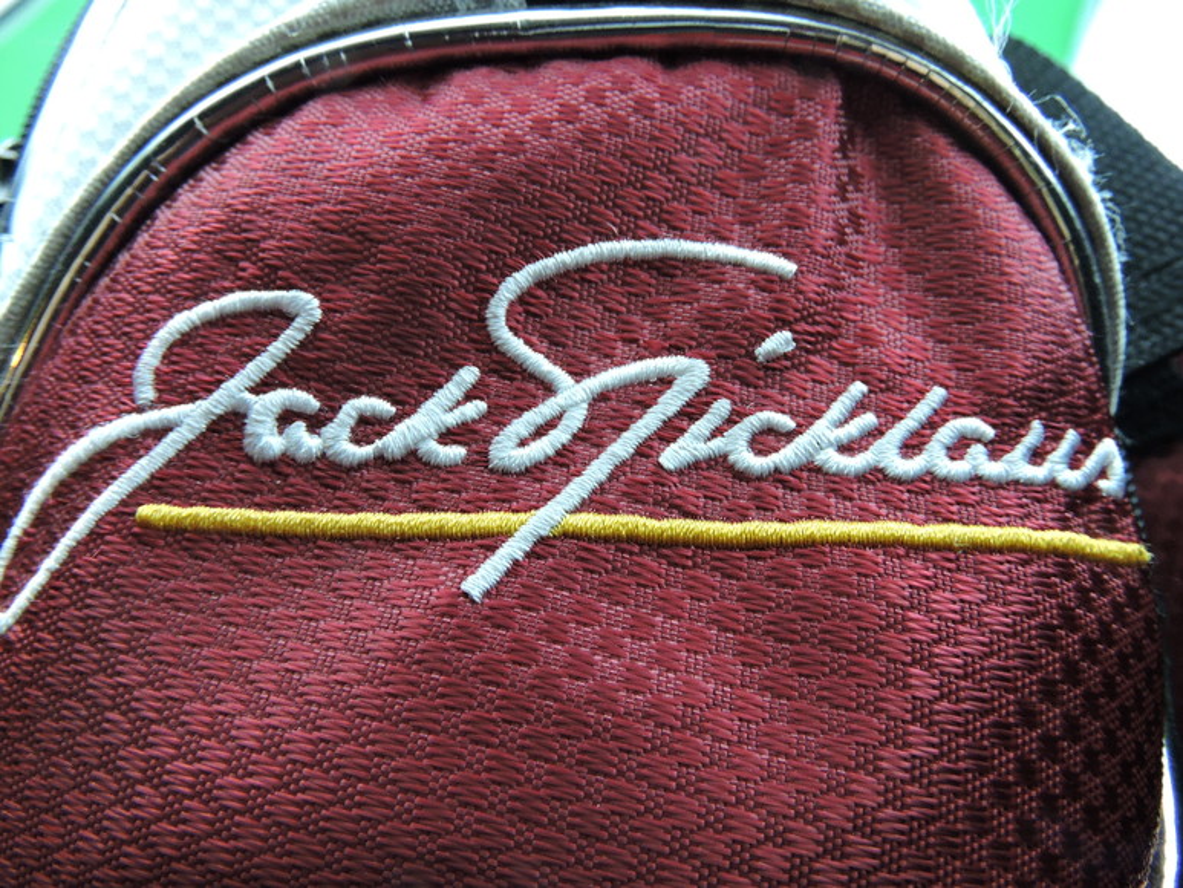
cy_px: 444
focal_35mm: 30
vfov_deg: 46.8
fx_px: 1025
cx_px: 592
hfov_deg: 60.0
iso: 400
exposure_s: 1/20
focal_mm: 5.4
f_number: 3.5
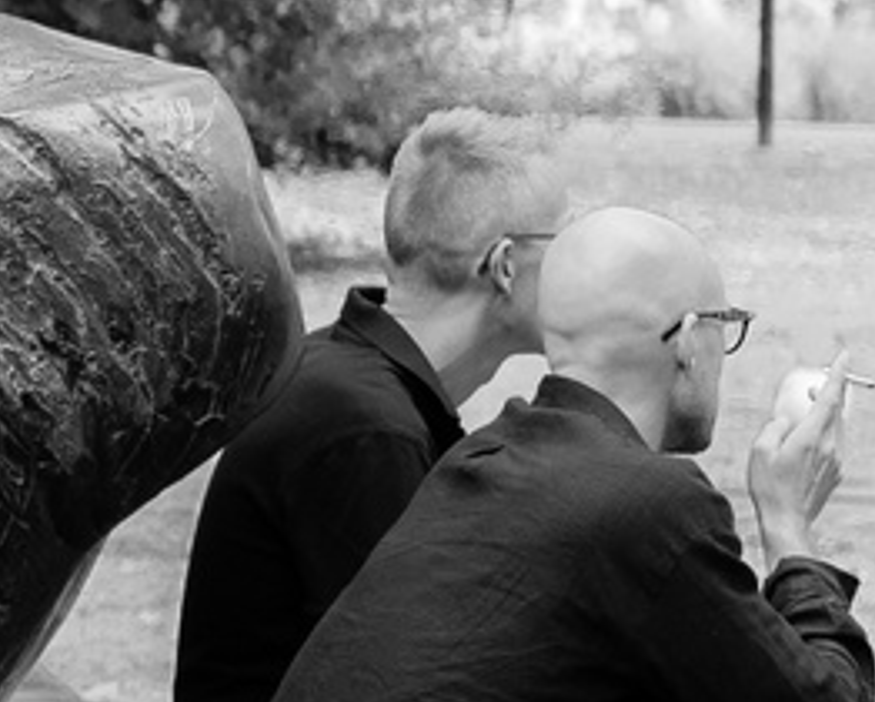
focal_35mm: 268
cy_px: 60
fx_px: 6945
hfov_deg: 7.0
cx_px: -615
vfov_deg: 5.8
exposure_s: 1/500
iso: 320
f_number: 1.8
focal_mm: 25
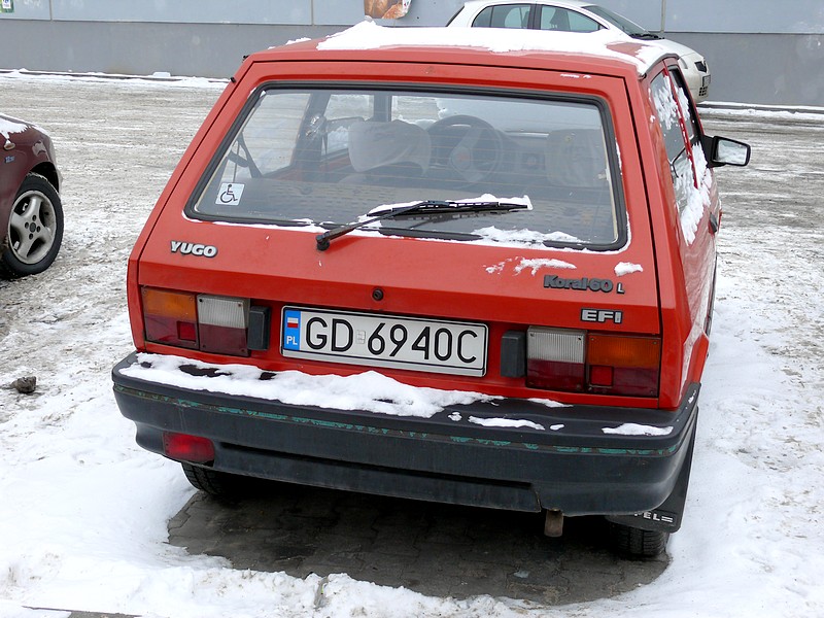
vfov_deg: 29.1
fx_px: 1190
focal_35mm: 50
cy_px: 309
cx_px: 412
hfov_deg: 38.2
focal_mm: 10.5
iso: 100
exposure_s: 1/80
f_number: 3.2
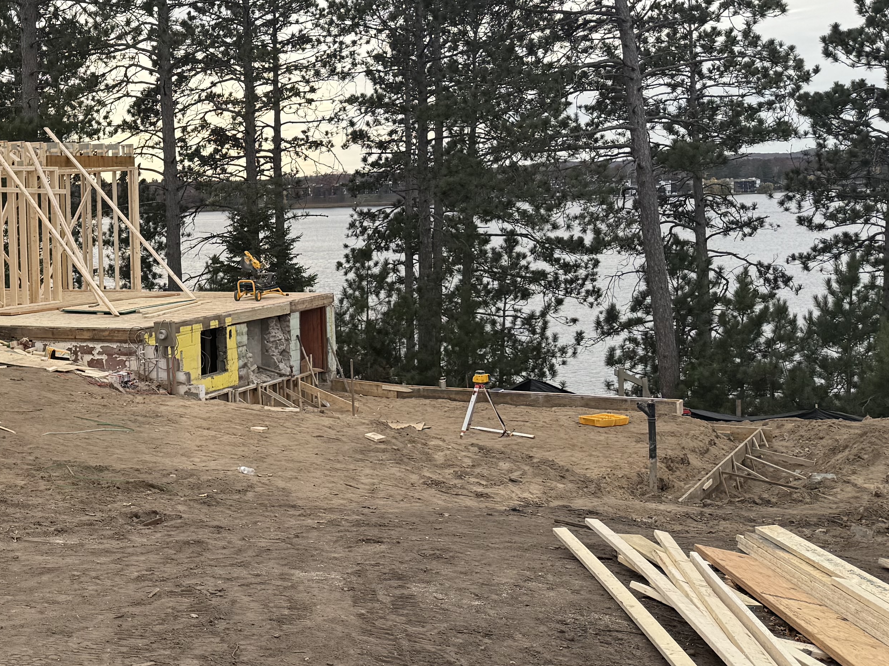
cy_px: 275
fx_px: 1412
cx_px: -93
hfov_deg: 31.0
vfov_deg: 26.5
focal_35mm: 55
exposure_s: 1/1211
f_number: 1.78
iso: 80
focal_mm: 6.76
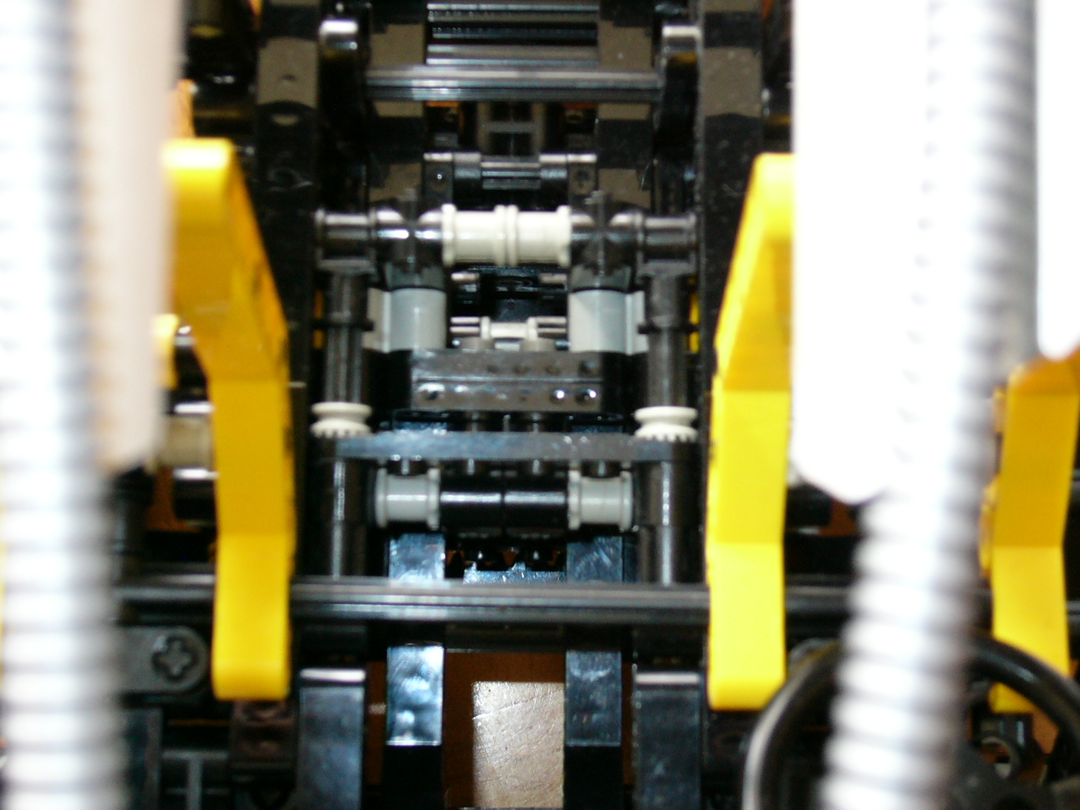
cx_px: 540
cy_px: 405
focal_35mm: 70
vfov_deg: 21.0
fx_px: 2184
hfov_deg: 27.8
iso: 200
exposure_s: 1/3.2
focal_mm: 11.6
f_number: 4
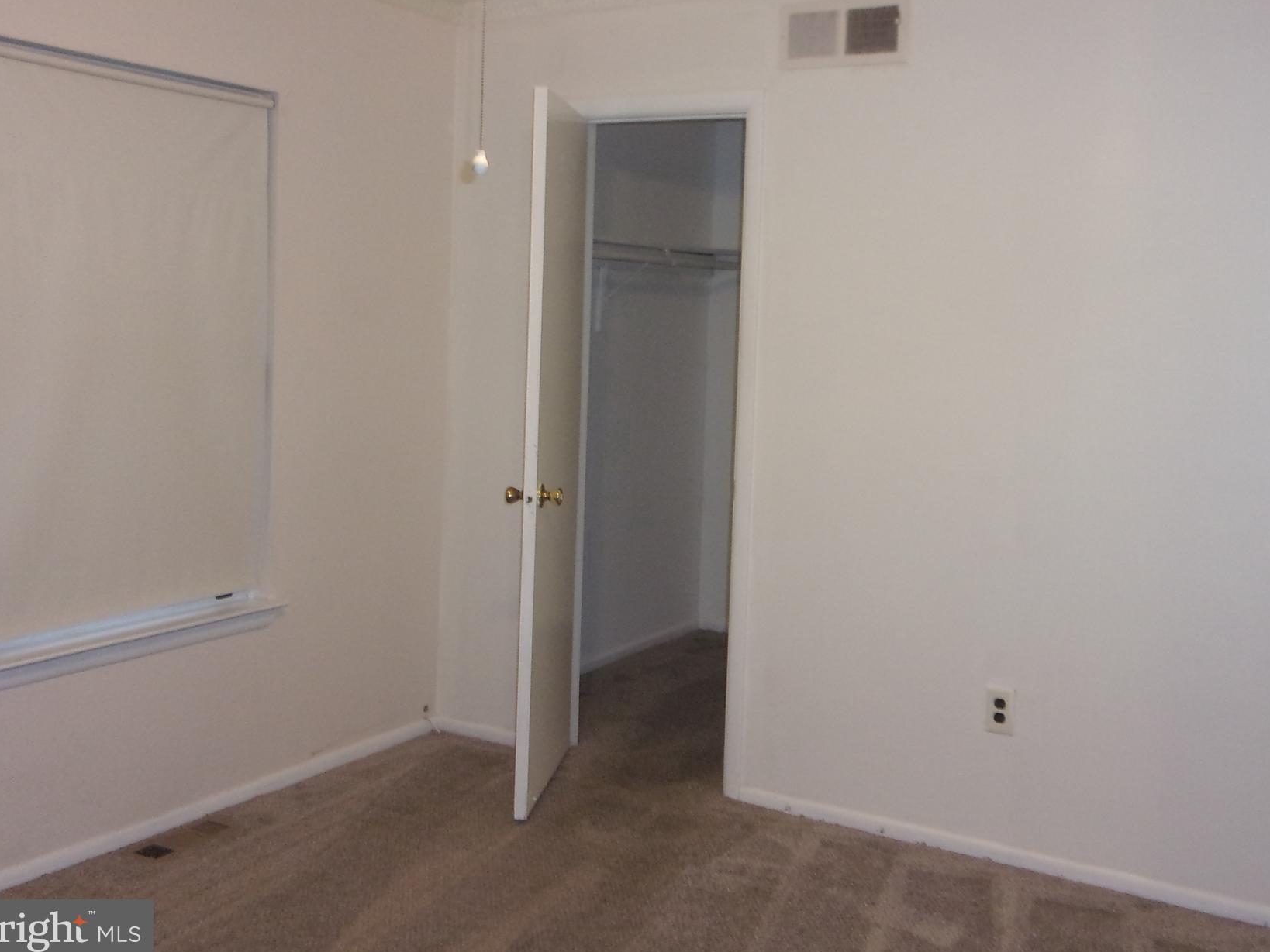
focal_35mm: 35
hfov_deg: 52.3
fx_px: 1284
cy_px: 368
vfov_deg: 40.5
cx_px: 754
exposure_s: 1/34
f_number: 3.9
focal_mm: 5.1
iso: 250
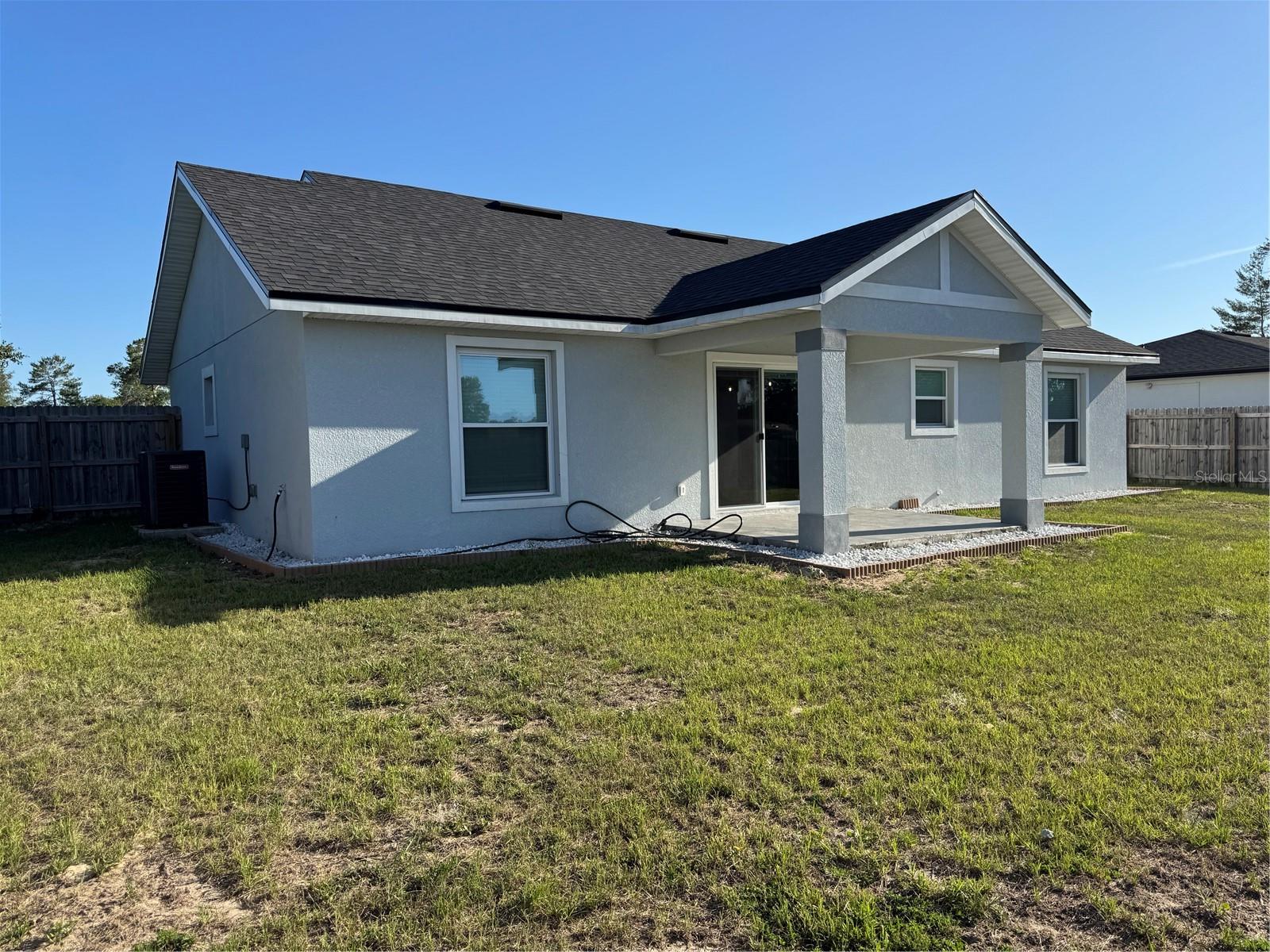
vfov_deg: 56.8
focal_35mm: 24
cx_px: 635
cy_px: 476
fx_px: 881
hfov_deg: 71.6
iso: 80
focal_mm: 6.76
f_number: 1.78
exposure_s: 1/3247
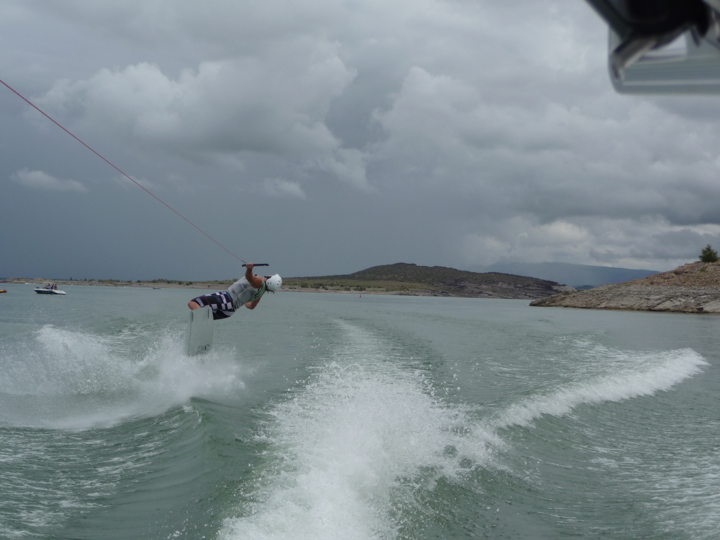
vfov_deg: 20.4
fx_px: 1498
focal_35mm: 72
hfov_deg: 27.0
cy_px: 270
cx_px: 360
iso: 100
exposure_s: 1/1000
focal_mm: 12.2
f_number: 4.6
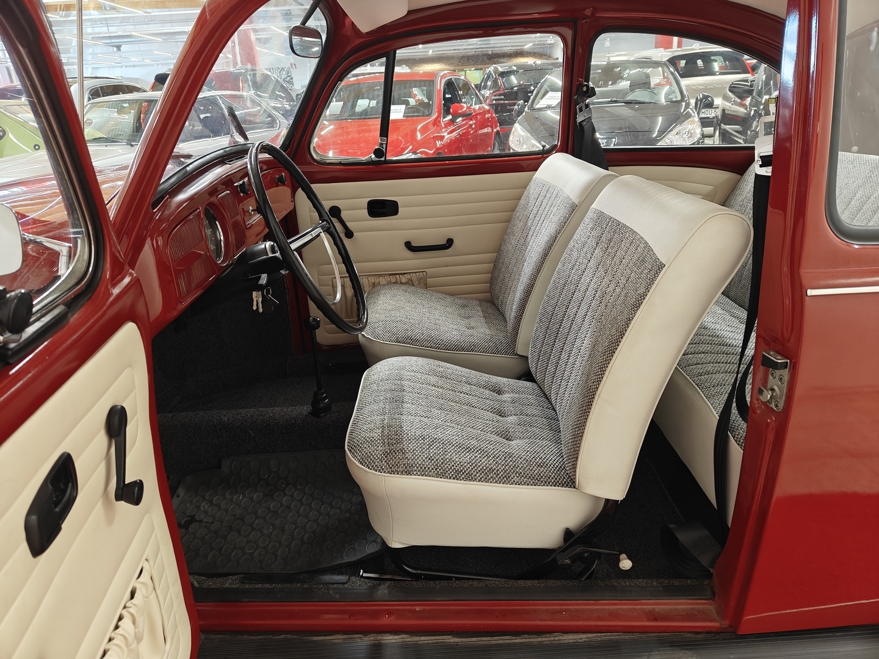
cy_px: 330
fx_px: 609
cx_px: 440
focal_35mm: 24
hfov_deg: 71.6
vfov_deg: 56.8
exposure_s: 1/50
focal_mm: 5.59
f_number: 1.8
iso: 125
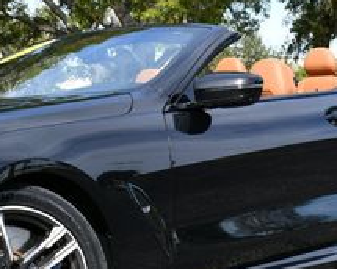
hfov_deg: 15.5
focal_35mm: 123
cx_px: 67
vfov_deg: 12.5
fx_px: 1227
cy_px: 116
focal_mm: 22
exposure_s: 1/250
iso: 160
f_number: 8
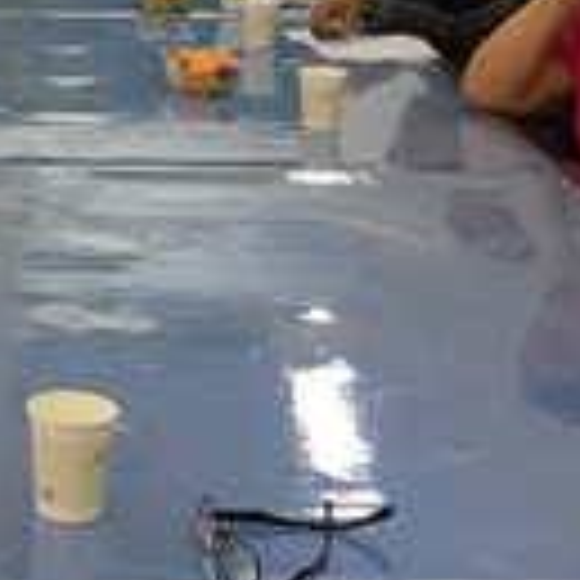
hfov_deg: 16.7
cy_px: -16
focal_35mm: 99
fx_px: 1877
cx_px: -148
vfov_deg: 17.1
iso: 64
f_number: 2.2
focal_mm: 4.15
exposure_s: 1/33
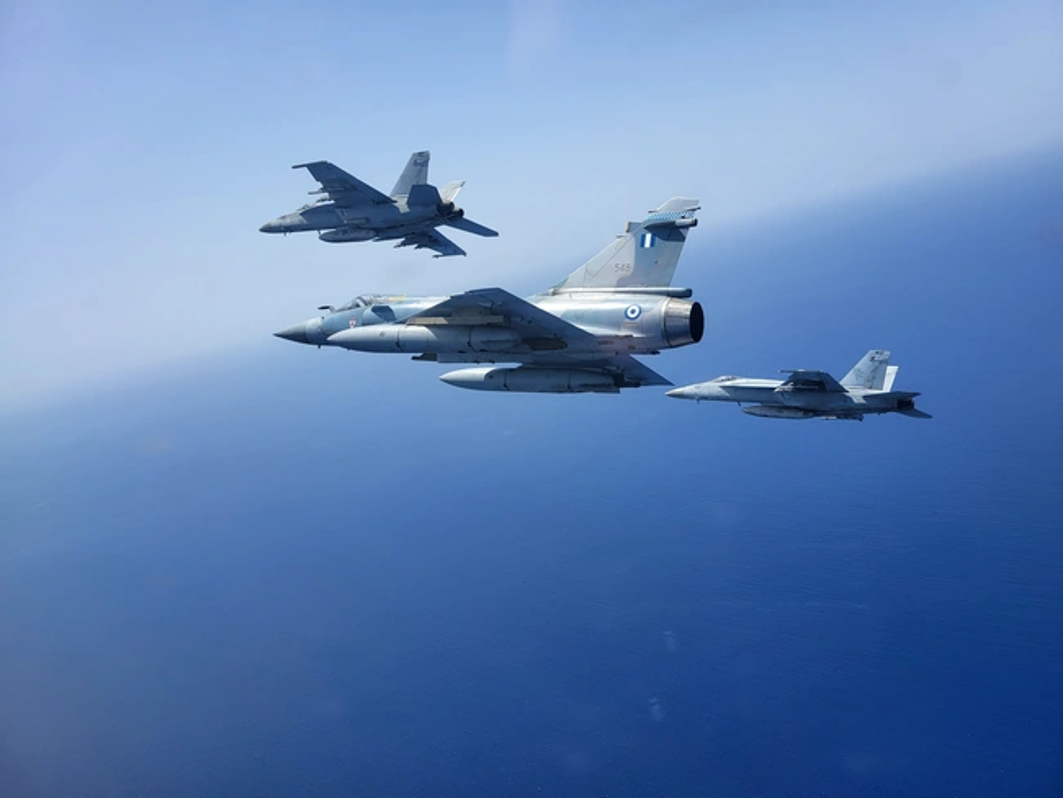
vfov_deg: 53.1
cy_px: 399
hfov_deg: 67.3
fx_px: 799
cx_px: 532
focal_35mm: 26
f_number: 1.8
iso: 40
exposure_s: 1/2352
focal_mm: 5.4
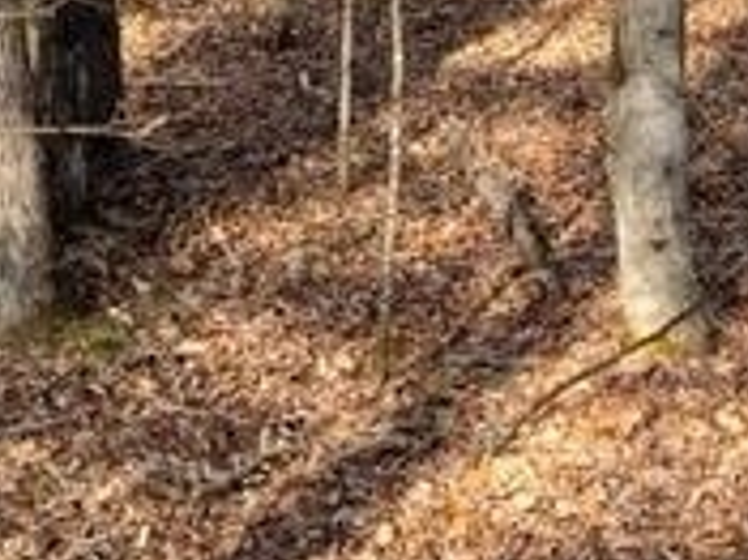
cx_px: 513
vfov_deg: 14.1
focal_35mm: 95
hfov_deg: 20.6
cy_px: -380
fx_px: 2051
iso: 32
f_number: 1.6
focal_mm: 5.1
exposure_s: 1/813
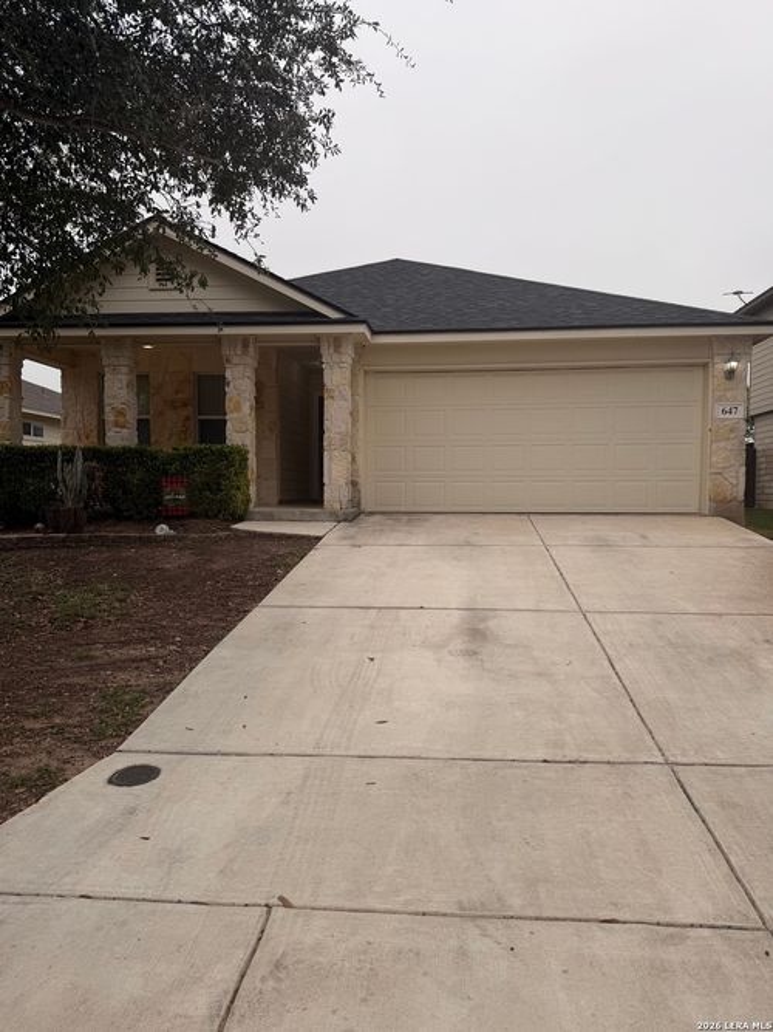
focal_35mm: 24
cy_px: 516
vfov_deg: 71.6
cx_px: 386
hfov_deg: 56.8
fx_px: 715
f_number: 1.78
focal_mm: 6.76
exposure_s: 1/955
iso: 80
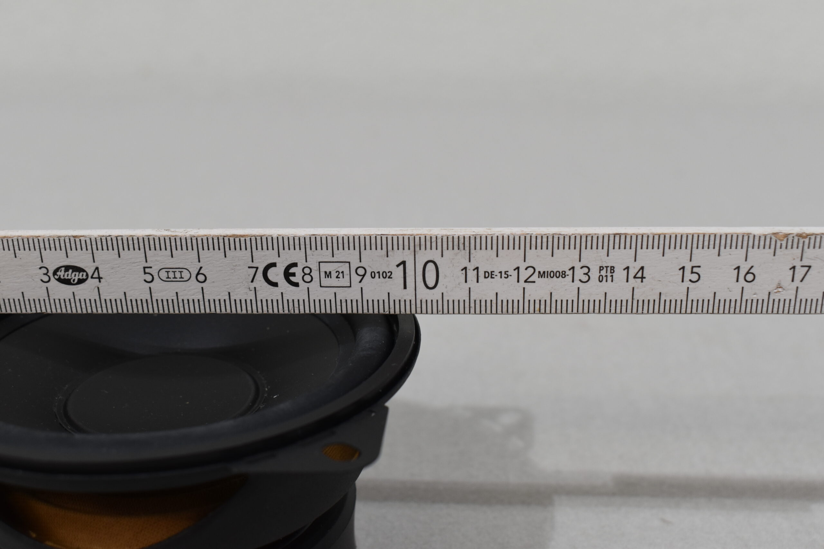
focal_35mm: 48
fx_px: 1099
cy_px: 274
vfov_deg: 28.1
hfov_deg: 41.1
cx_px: 412
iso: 400
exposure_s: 1/60
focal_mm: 32
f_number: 8
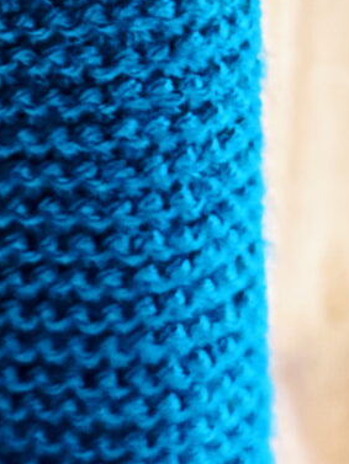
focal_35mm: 163
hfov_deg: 9.1
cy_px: -244
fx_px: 2190
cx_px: 60
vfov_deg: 11.6
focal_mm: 6.76
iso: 800
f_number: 1.78
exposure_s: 1/50
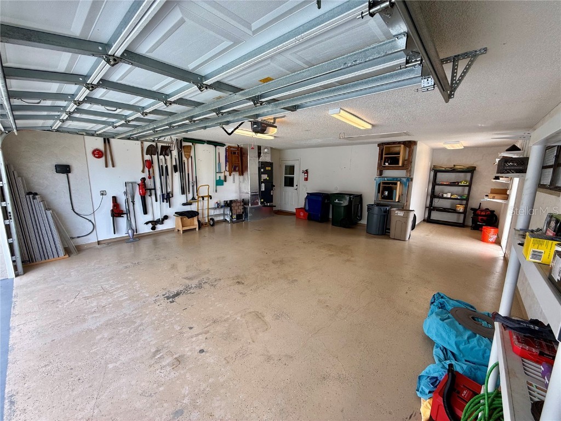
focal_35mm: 14
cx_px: 280
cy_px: 210
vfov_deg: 85.7
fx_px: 227
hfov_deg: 102.1
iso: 64
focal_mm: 2.22
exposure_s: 1/171
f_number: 2.2
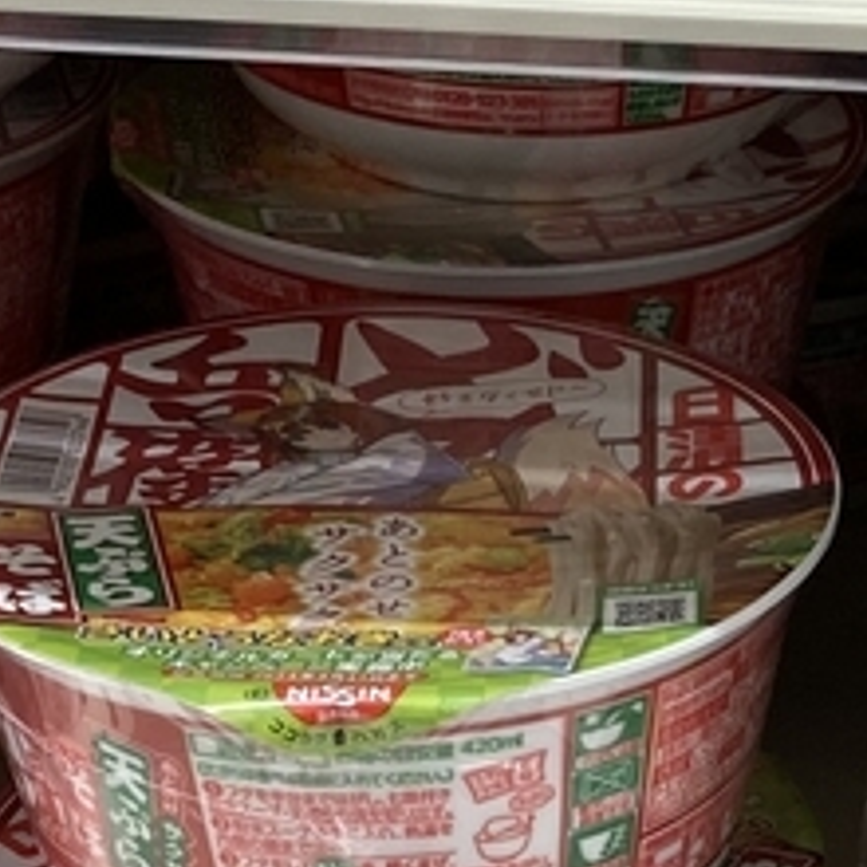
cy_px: 855
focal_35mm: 135
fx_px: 3825
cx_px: 883
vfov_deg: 12.8
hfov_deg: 12.8
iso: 64
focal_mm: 3.99
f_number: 1.8
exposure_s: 1/60
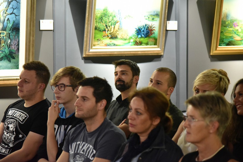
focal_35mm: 105
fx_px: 709
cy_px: 81
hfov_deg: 19.5
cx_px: 122
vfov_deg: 13.0
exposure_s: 1/160
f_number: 4
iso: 10000
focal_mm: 105
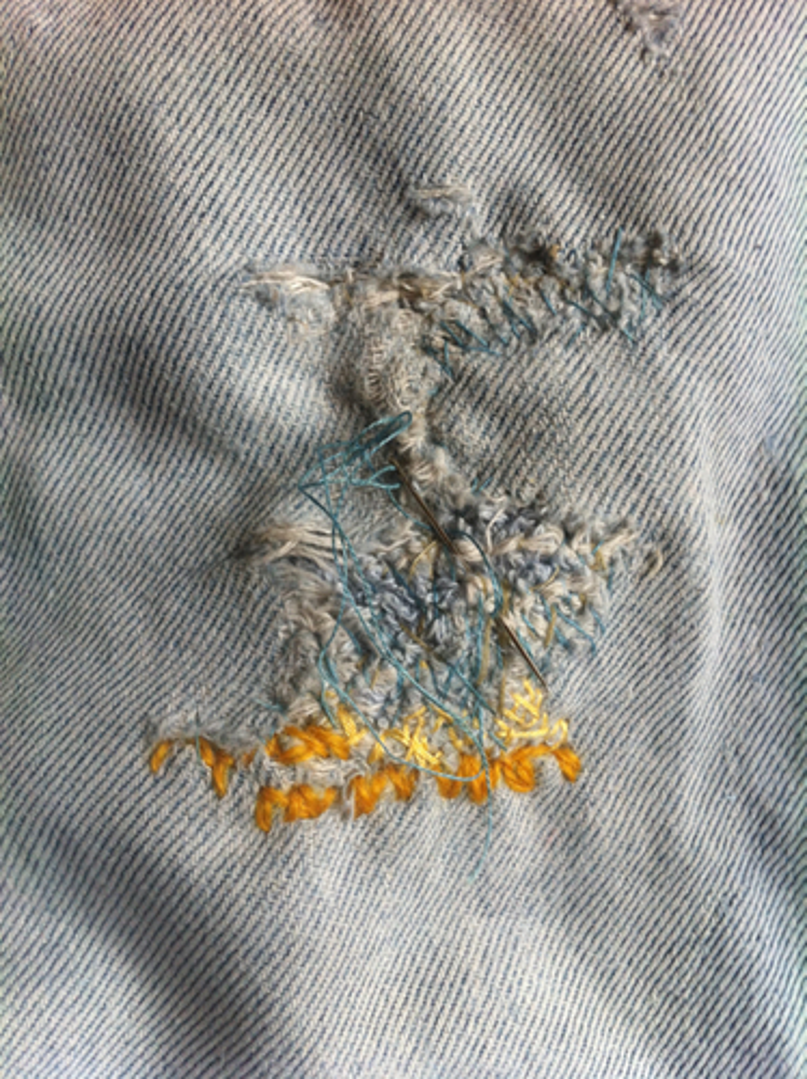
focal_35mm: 35
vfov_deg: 52.7
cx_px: 404
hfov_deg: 40.6
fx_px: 1090
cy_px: 540
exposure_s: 1/40
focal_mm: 3.85
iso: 80
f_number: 2.8
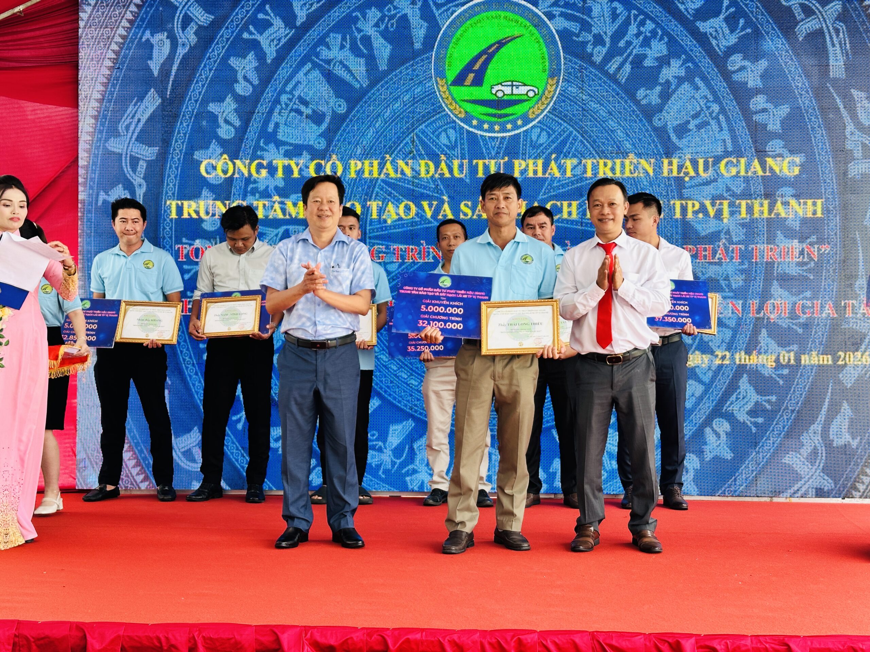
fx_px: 1206
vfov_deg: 30.3
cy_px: 326
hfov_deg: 39.7
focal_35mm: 48
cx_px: 435
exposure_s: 1/134
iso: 50
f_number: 1.78
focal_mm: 6.86
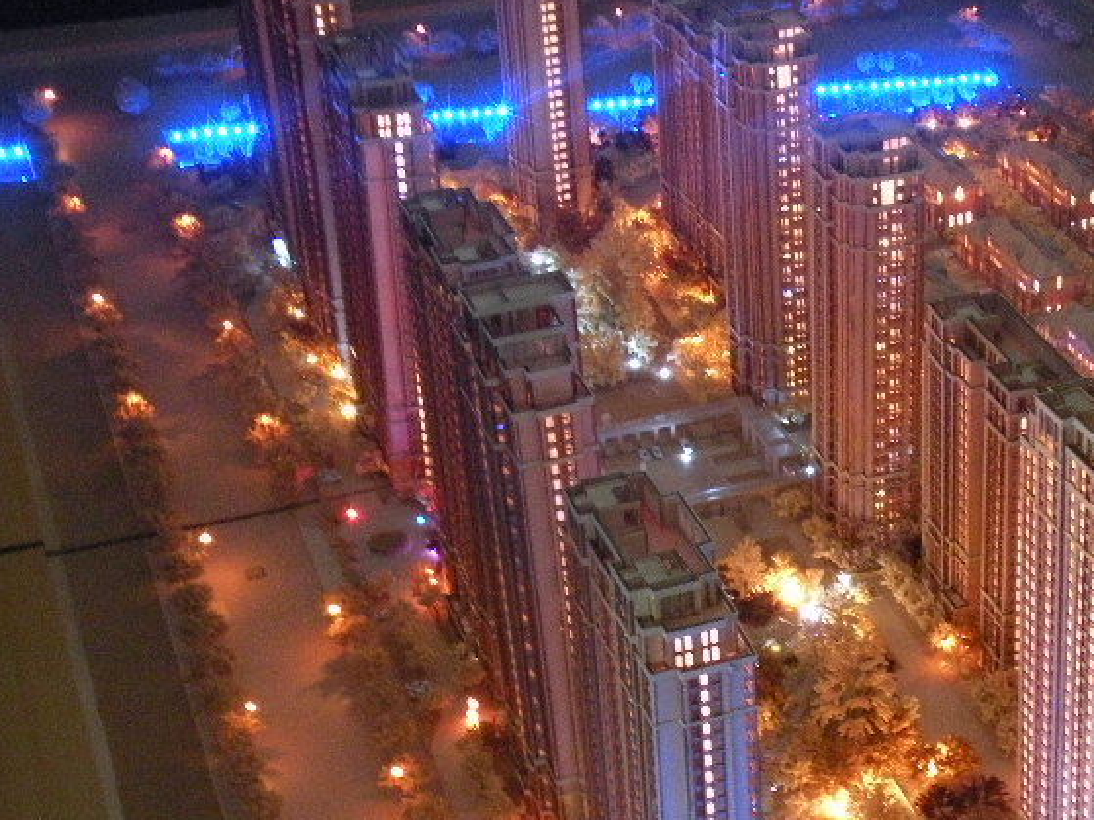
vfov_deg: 19.1
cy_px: 507
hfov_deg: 24.7
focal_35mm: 77
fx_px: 2433
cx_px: 971
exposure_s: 1/16.6
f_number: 3.2
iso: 400
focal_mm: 7.4
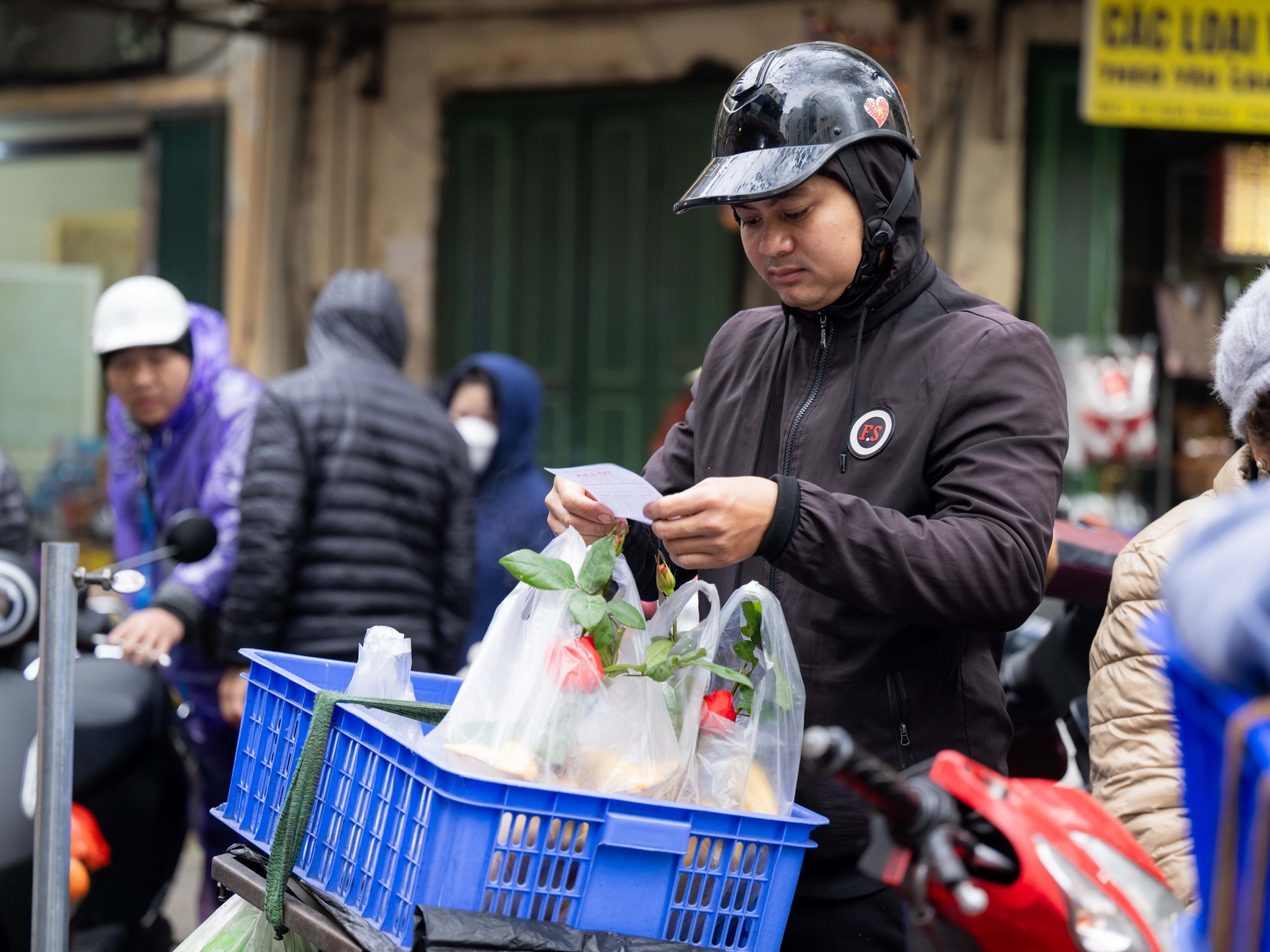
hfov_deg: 23.3
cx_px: 671
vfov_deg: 17.6
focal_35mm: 84
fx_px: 3082
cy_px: 479
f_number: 2.8
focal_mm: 77
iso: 500
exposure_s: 1/200
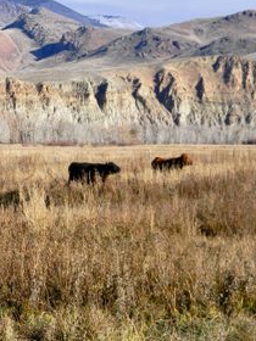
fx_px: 1016
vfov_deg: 19.1
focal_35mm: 103
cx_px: 4
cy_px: 152
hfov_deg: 14.2
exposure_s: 1/505
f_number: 4.3
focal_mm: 12.2
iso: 80
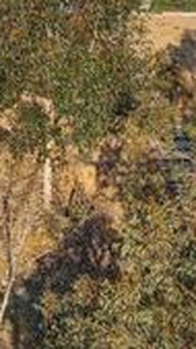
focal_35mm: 92
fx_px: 850
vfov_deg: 21.0
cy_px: -106
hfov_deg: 10.9
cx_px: -295
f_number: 1.8
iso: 220
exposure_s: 1/8000
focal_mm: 8.7
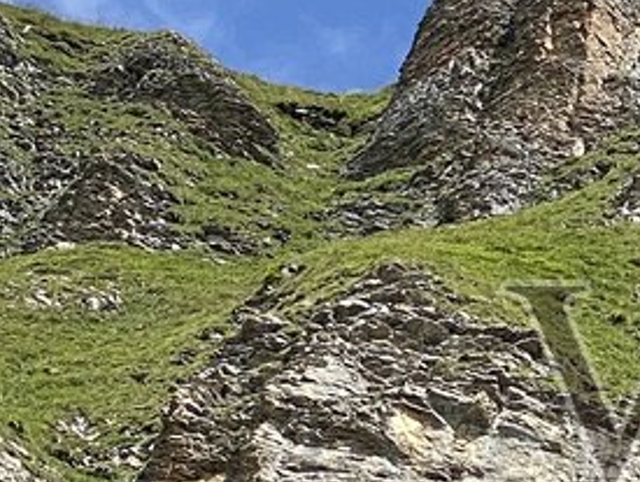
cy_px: 440
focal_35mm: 302
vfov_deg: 4.9
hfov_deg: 6.5
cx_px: 894
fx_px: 5591
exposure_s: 1/1332
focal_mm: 6
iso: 20
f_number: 2
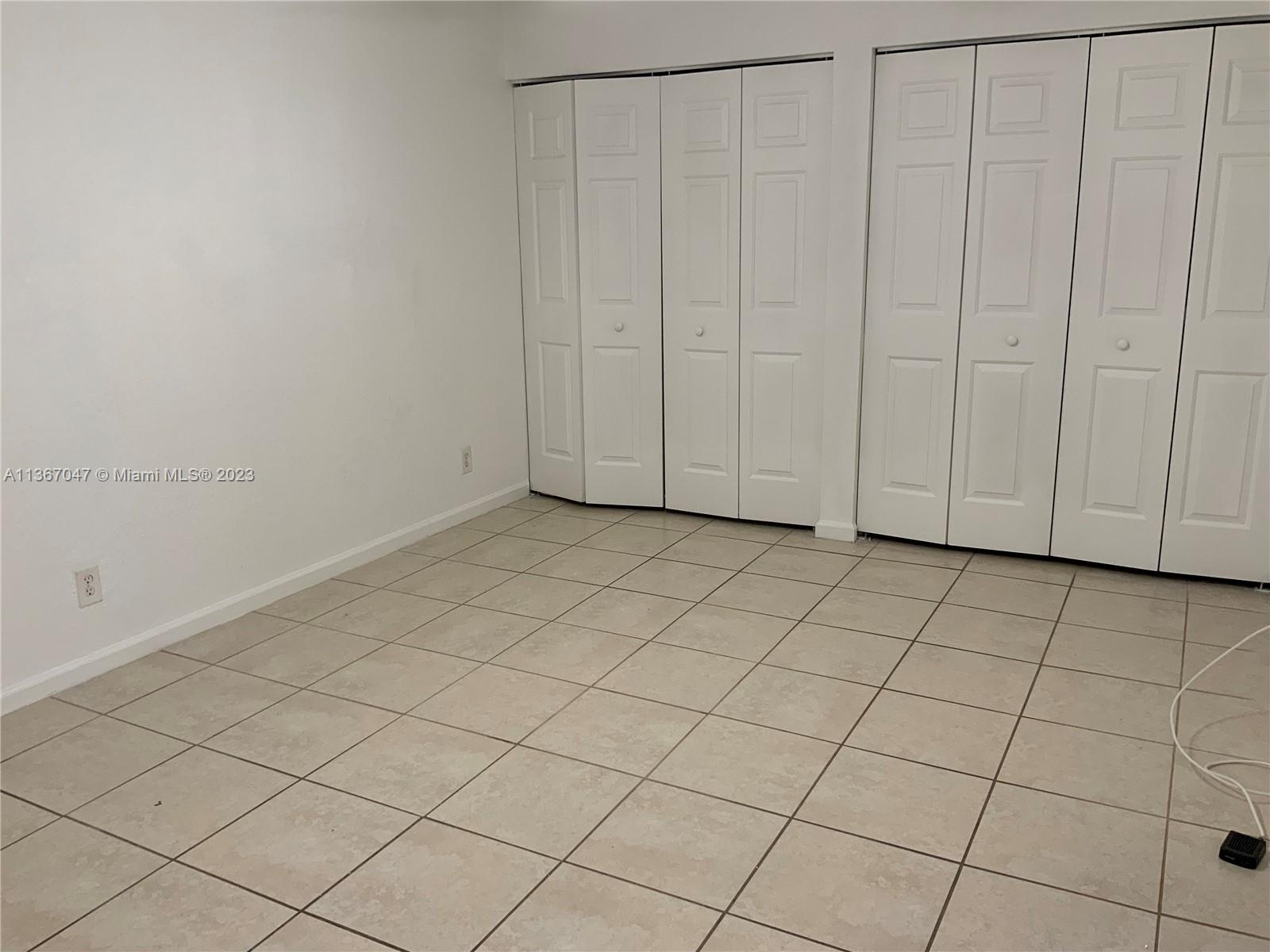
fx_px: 1064
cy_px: 476
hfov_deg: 61.7
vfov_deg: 48.2
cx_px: 635
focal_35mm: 29
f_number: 1.8
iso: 40
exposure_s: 1/60
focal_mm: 3
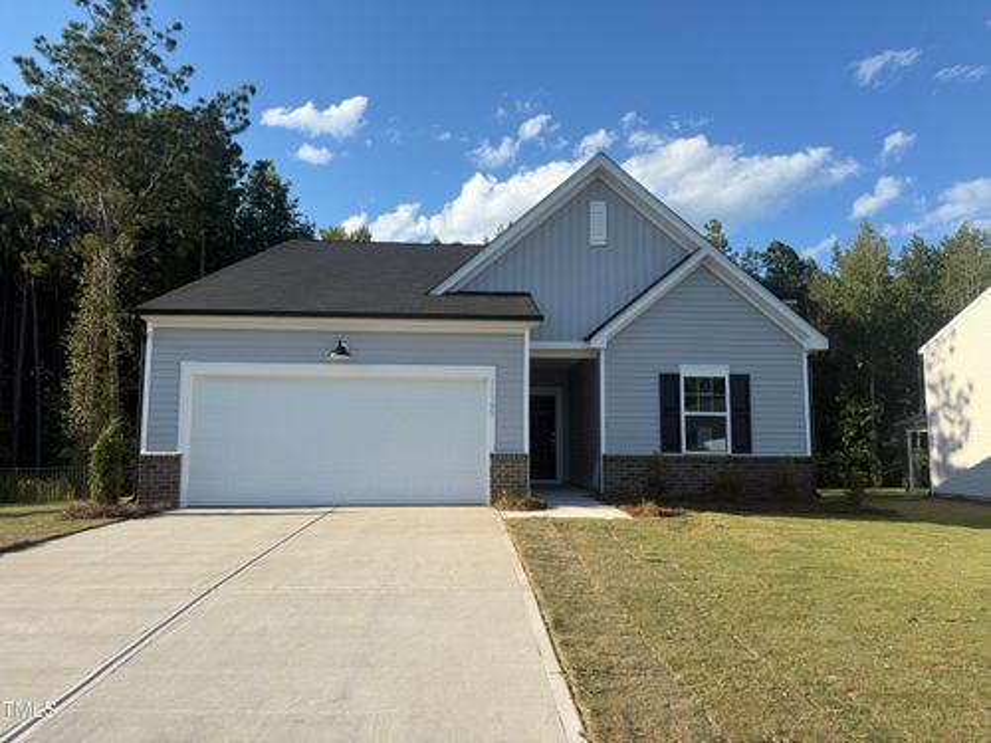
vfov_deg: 56.8
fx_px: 687
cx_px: 496
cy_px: 372
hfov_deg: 71.6
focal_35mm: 24
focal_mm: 6.76
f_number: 1.78
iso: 80
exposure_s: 1/2907
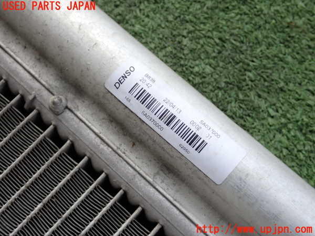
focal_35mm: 54
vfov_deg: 27.0
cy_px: 118
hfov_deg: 35.5
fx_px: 491
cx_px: 158
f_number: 3.3
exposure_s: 1/160
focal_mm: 9.65
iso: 100
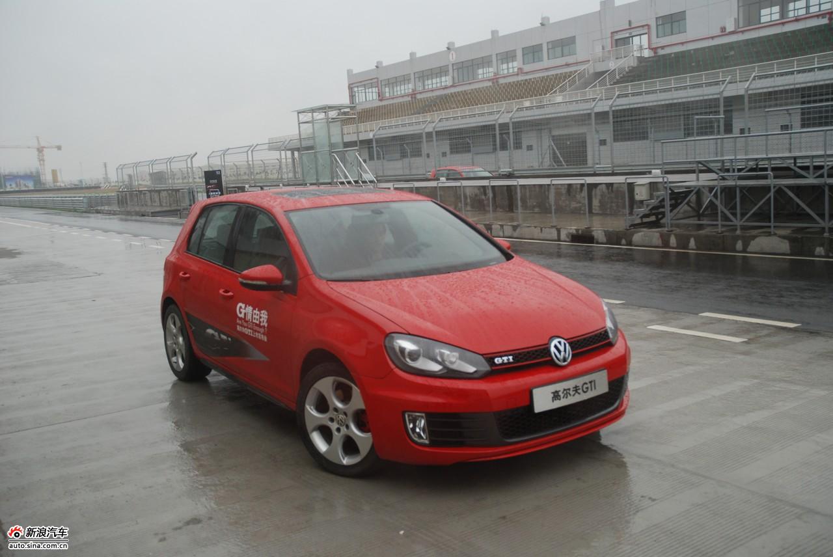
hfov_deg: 57.2
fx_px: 764
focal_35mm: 33
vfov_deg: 40.0
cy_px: 278
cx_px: 416
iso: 400
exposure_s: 1/400
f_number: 3.8
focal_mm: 22
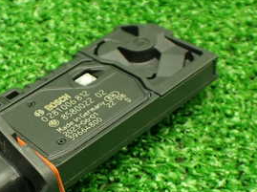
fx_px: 497
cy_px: 143
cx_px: 47
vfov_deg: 21.7
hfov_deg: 28.3
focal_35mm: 67
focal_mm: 5.4
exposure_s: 1/100
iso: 800
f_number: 2.3
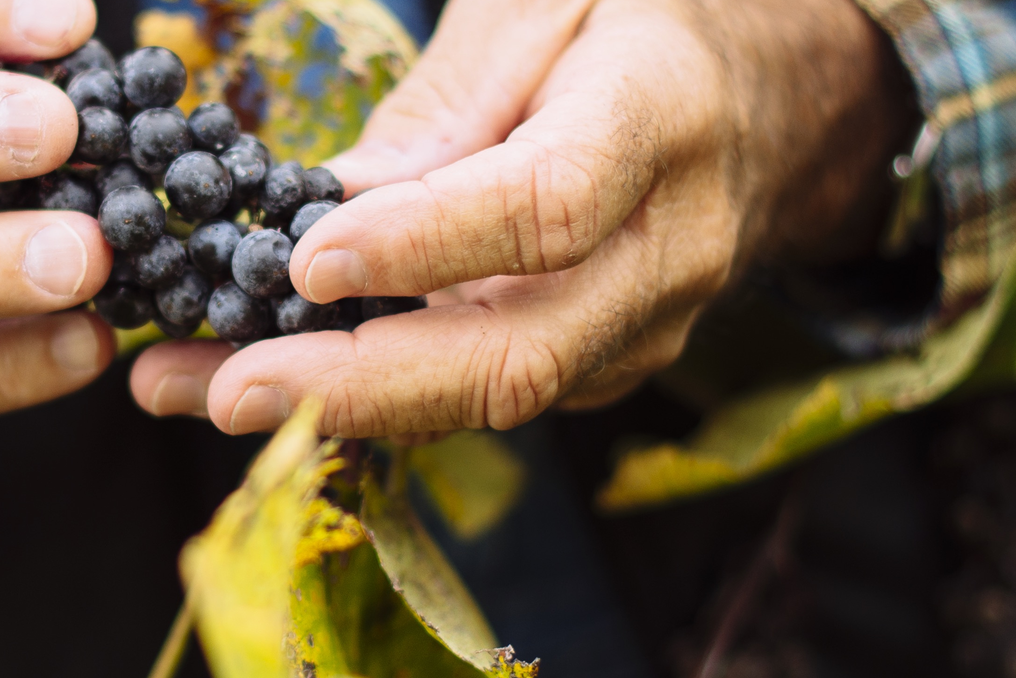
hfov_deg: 14.7
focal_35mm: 138
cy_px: 309
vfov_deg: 9.9
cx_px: 165
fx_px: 3896
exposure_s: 1/200
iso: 160
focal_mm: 50
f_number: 2
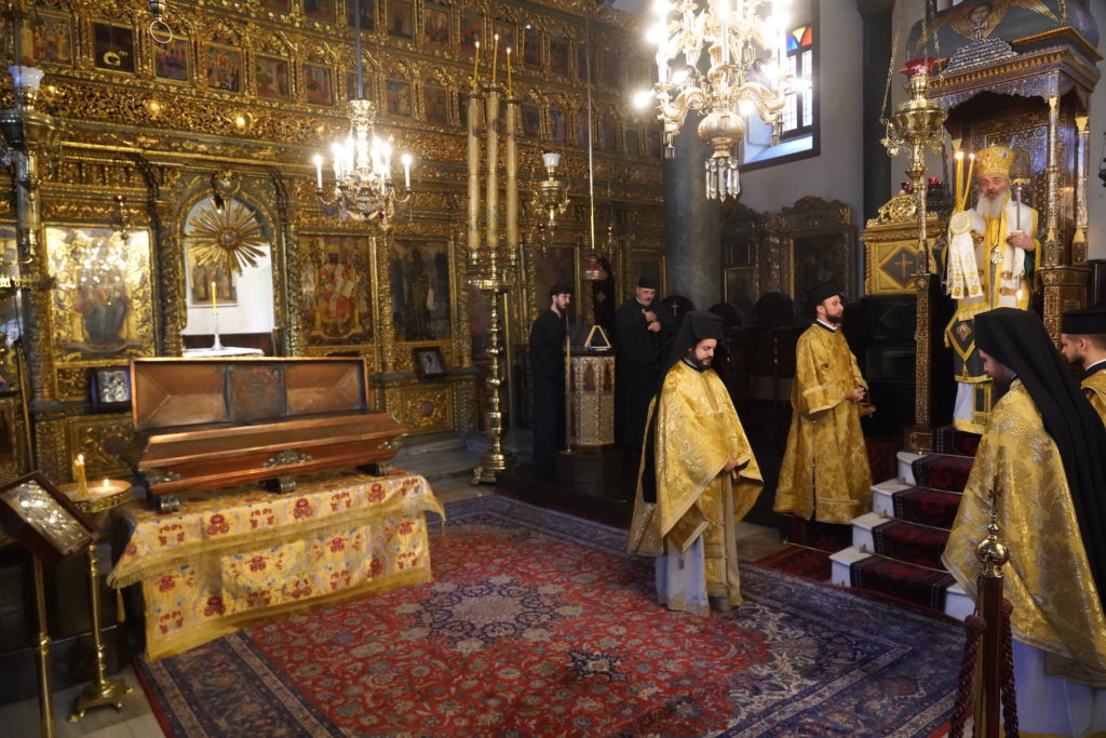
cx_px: 553
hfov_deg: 73.7
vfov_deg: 53.1
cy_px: 369
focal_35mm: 24
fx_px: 737
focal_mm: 24
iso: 16000
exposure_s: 1/100
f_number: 5.6
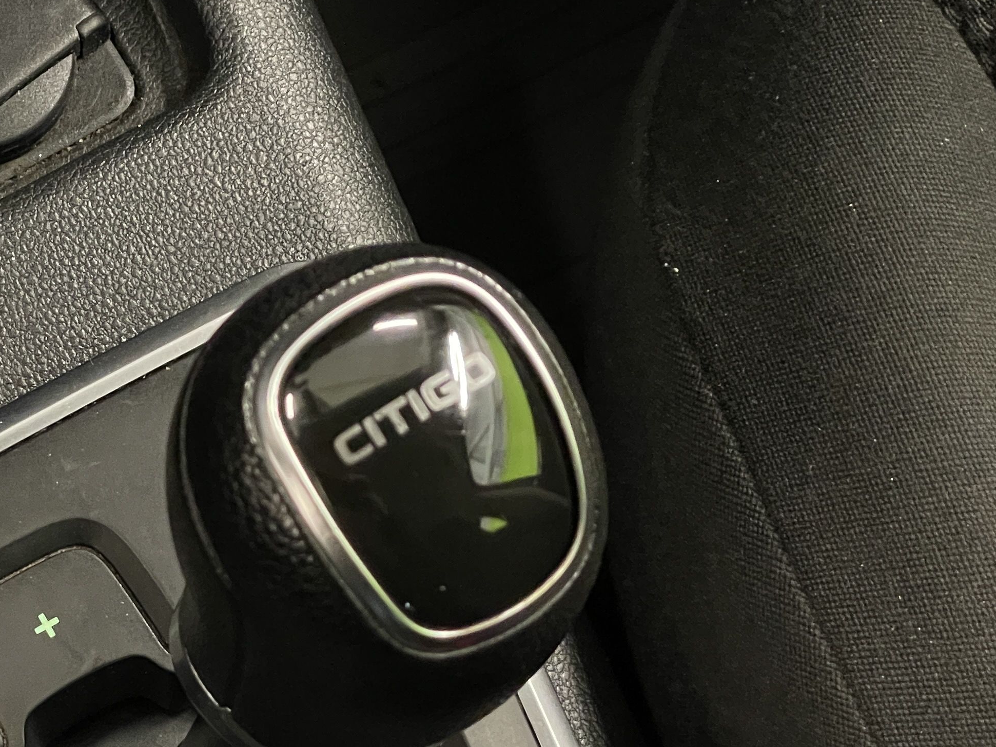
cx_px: 105
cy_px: 671
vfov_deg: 13.6
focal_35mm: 108
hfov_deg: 17.9
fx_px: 3108
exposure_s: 1/50
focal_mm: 6
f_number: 2
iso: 800
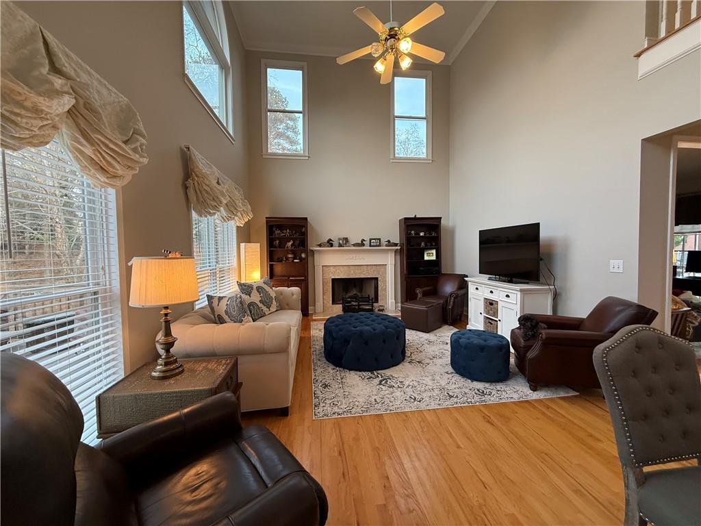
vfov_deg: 85.7
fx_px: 284
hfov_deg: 102.1
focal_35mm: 14
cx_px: 350
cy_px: 263
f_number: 2.2
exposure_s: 1/60
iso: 200
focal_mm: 2.22
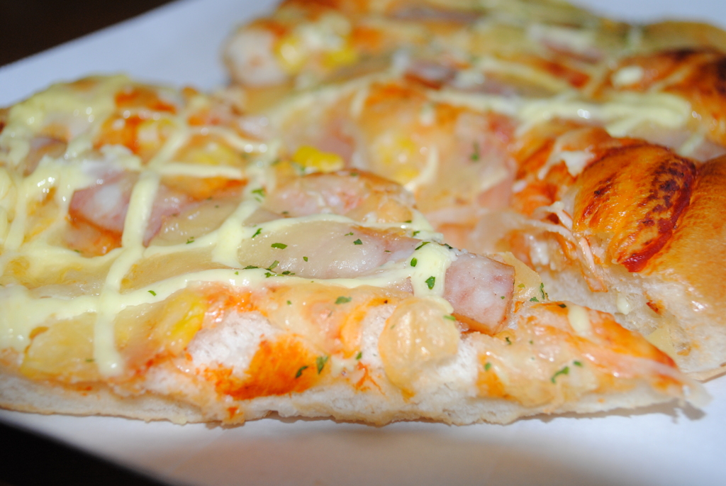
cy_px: 243
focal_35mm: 48
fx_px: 969
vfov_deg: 28.1
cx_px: 363
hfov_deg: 41.1
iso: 400
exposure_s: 1/60
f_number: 4.8
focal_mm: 32
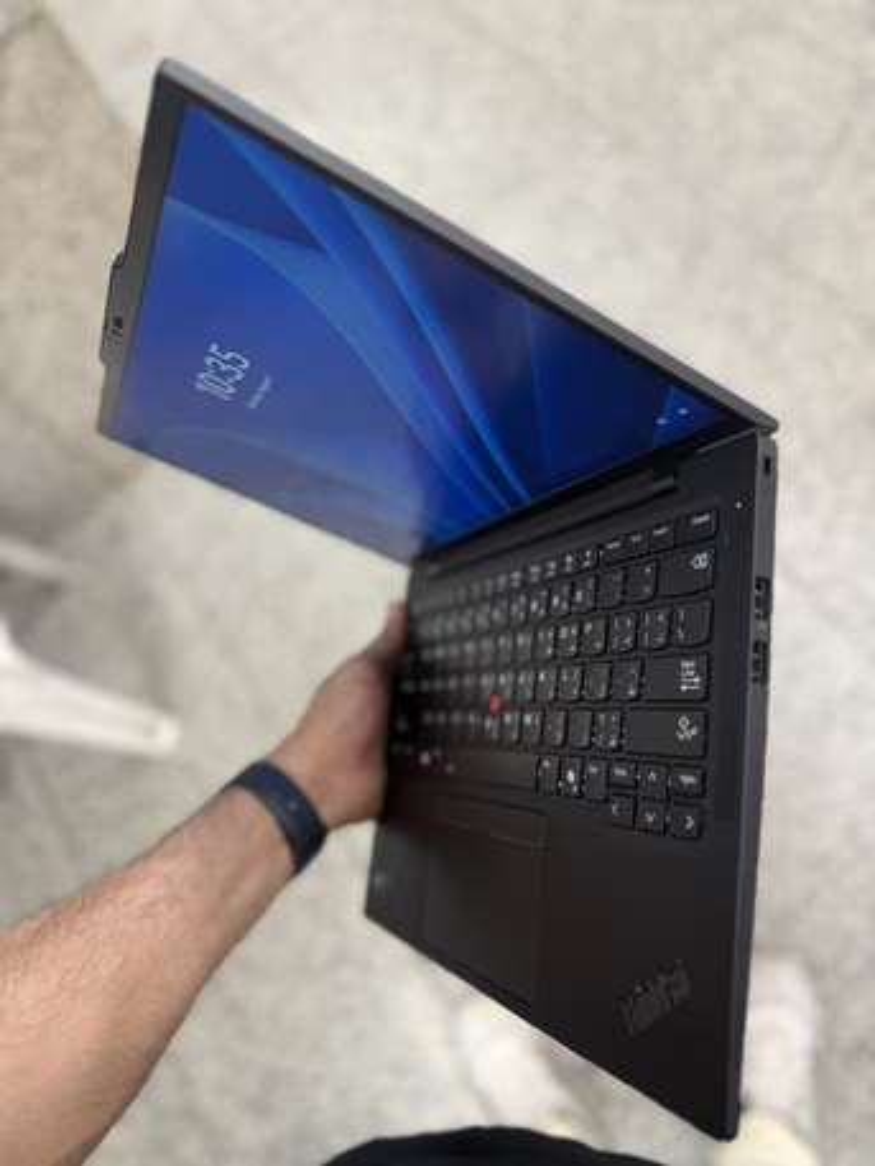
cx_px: 438
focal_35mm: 24
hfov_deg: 56.8
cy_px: 583
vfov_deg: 71.6
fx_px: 808
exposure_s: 1/60
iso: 100
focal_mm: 6.76
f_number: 1.78
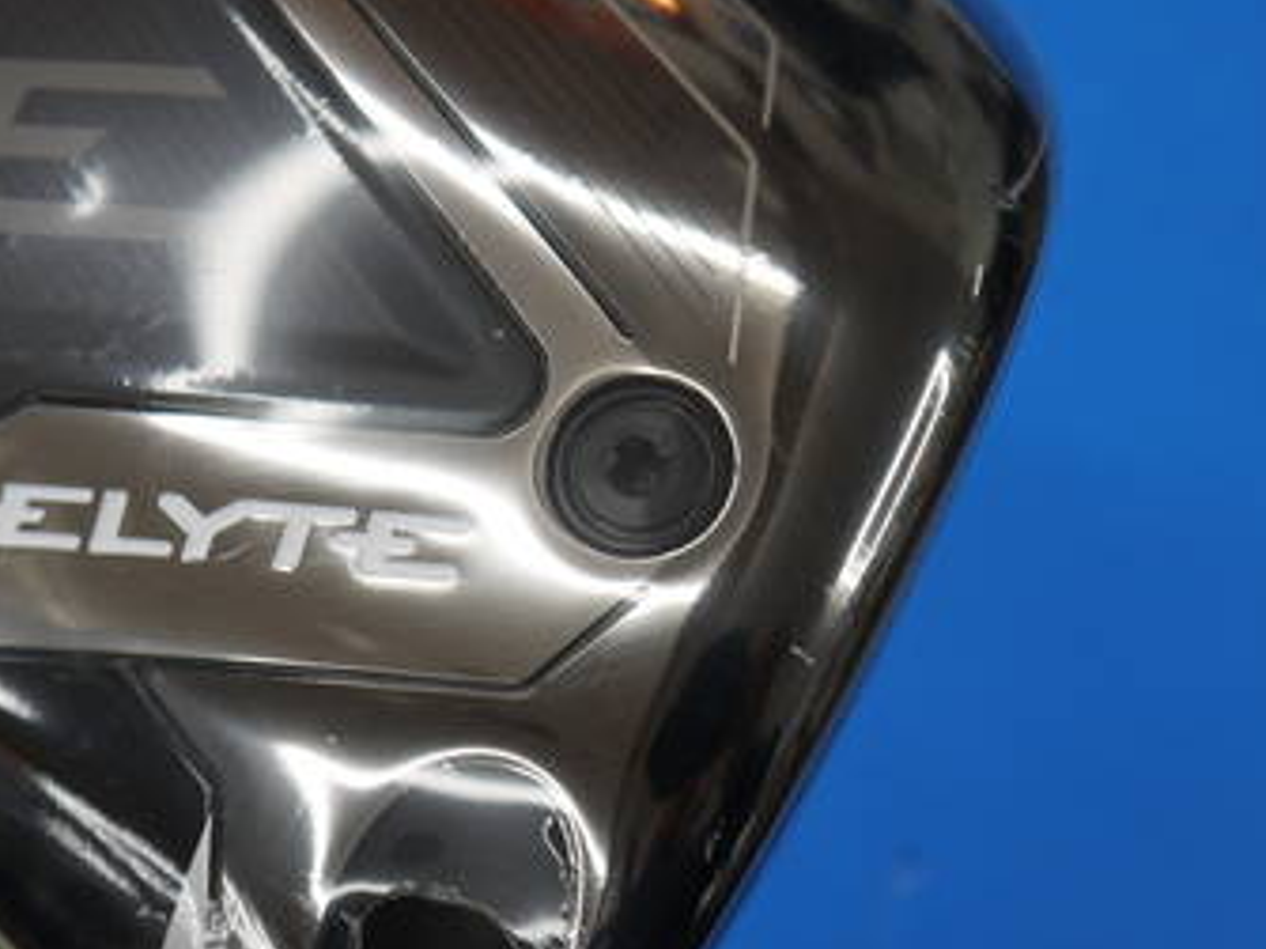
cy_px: 507
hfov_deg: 22.2
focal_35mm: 88
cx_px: 408
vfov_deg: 16.8
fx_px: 3217
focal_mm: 23
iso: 160
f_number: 4.4
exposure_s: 1/80
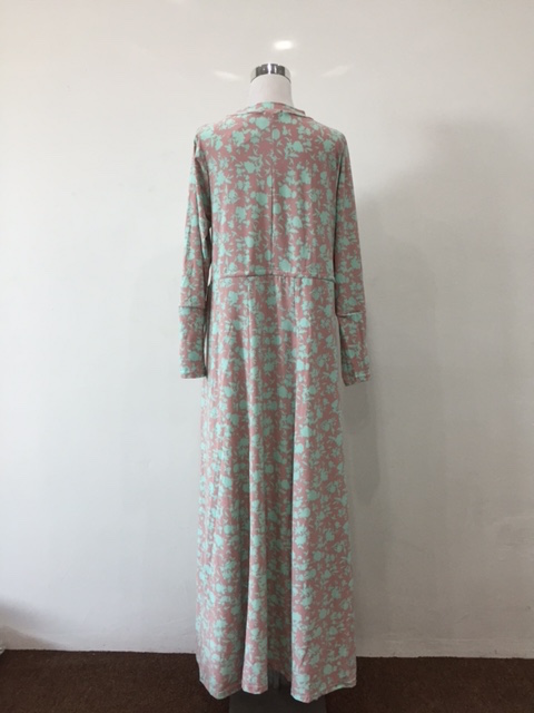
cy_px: 356
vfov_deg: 61.7
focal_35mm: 29
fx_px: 596
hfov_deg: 48.2
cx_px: 267
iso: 64
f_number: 2.2
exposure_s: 1/33
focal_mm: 4.15
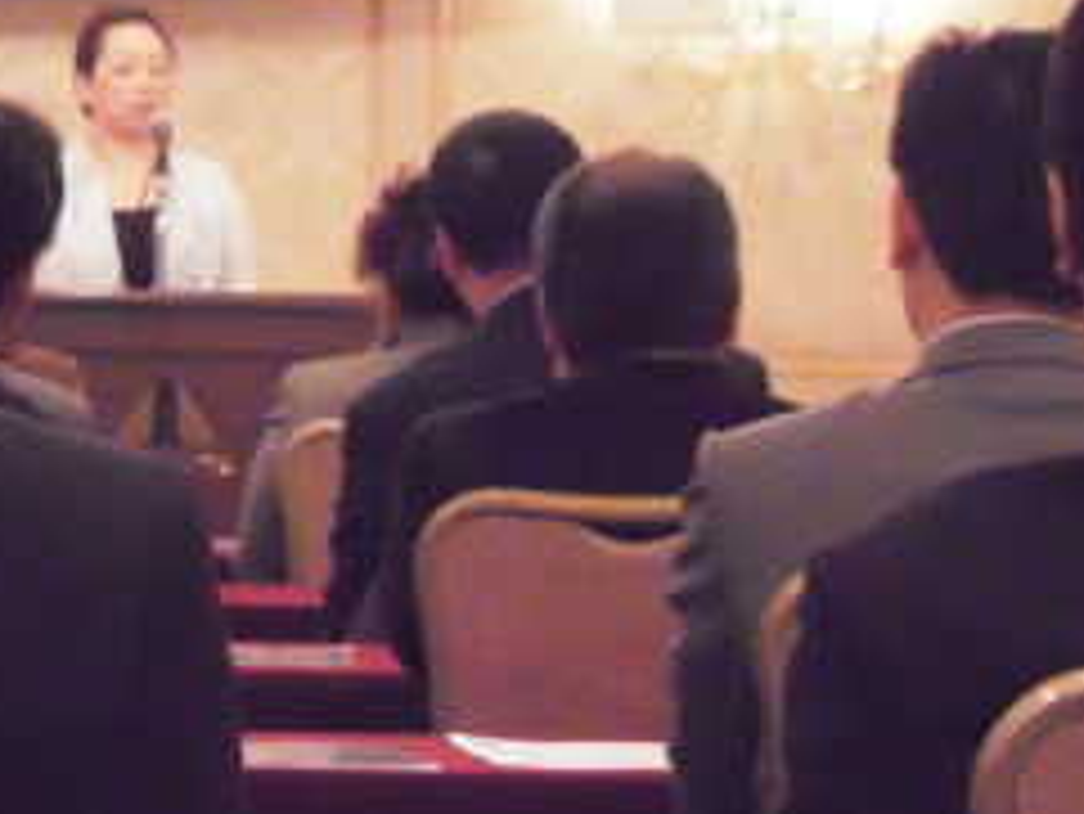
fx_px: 7269
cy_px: 178
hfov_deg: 8.5
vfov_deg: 6.4
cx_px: 301
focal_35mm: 232
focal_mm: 20
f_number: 5.8
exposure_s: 1/60
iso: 3200
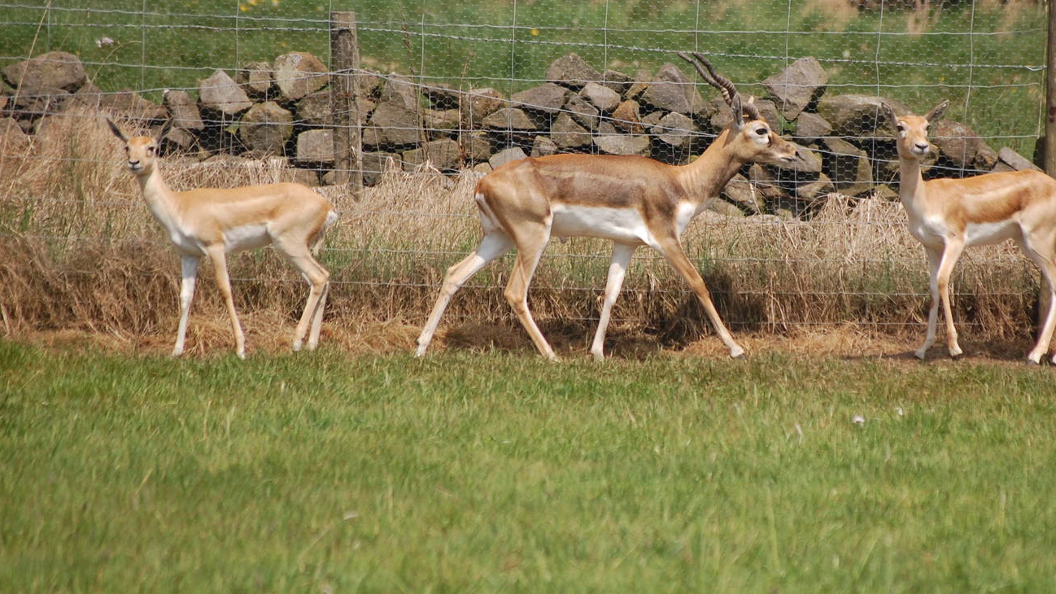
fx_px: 10836
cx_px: 642
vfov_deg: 3.1
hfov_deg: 5.6
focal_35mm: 387
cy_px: 222
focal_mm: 200
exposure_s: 1/1250
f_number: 5.6
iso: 400
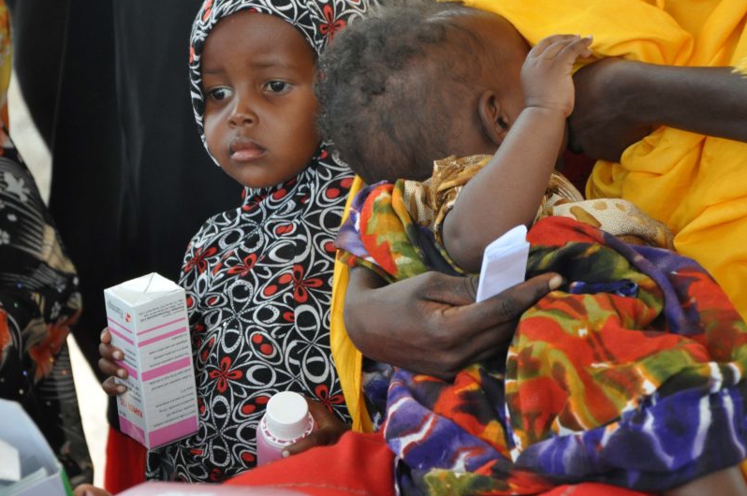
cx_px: 357
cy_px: 192
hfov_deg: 16.2
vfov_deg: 10.8
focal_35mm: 127
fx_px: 2632
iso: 800
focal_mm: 66
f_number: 5.3
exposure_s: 1/250
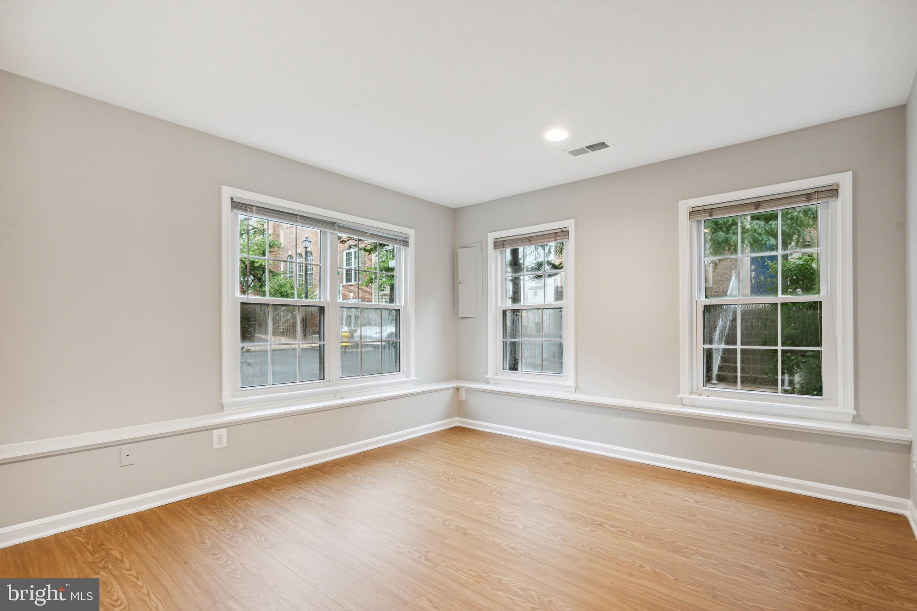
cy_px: 306
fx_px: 407
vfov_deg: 73.7
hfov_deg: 96.7
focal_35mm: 16
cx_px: 458
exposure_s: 1/10
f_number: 8
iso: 500
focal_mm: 16
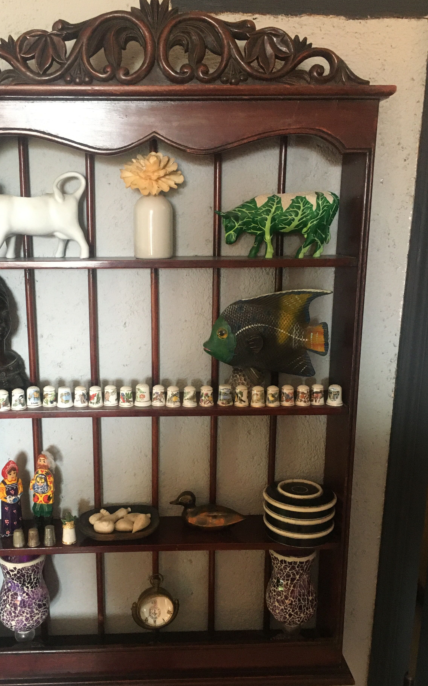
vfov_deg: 56.7
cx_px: 161
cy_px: 365
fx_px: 635
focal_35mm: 34
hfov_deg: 37.1
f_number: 2.2
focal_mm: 4.15
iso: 250
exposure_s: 1/17
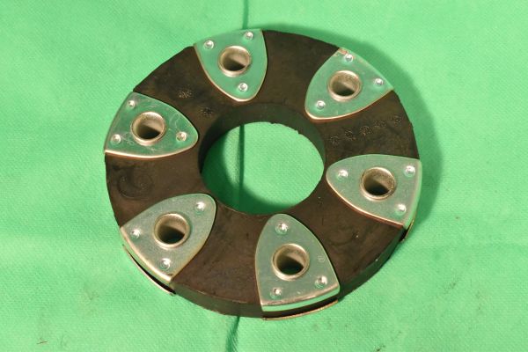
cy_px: 176
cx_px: 264
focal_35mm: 68
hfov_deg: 29.9
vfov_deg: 20.2
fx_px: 990
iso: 2800
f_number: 16
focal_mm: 45
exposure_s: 1/80
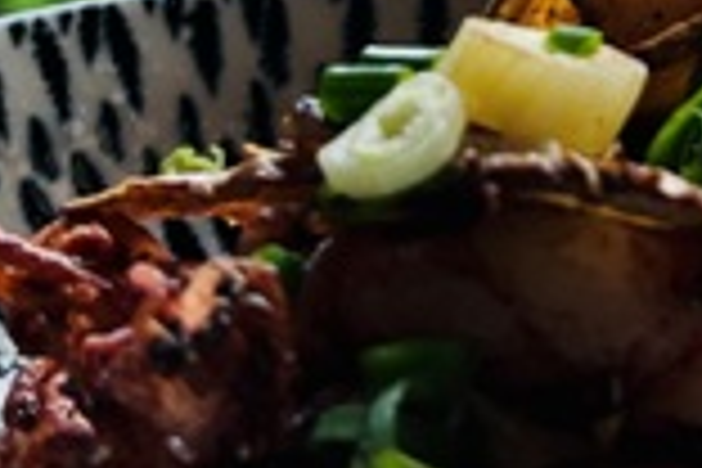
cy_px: -432
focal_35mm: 139
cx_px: 603
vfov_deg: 9.3
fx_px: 2710
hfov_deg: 14.6
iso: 50
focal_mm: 5.7
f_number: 1.5
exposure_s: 1/471
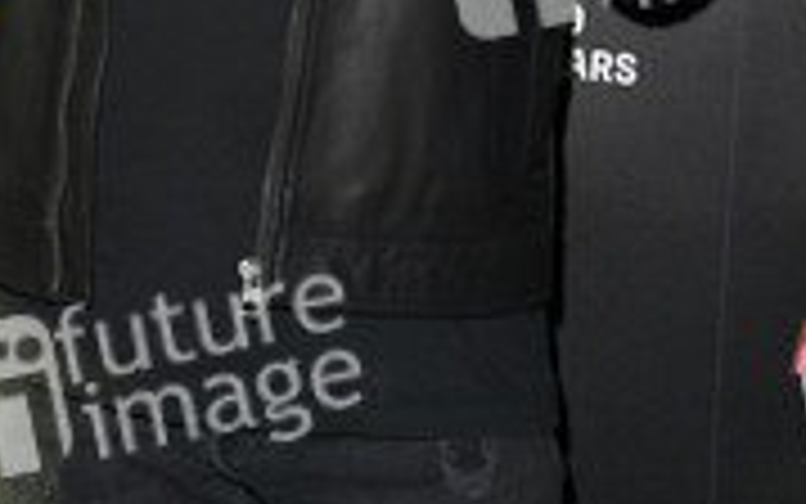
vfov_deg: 8.5
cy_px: -292
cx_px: 261
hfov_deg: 13.9
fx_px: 3296
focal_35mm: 150
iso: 640
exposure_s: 1/200
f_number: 6.3
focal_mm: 66
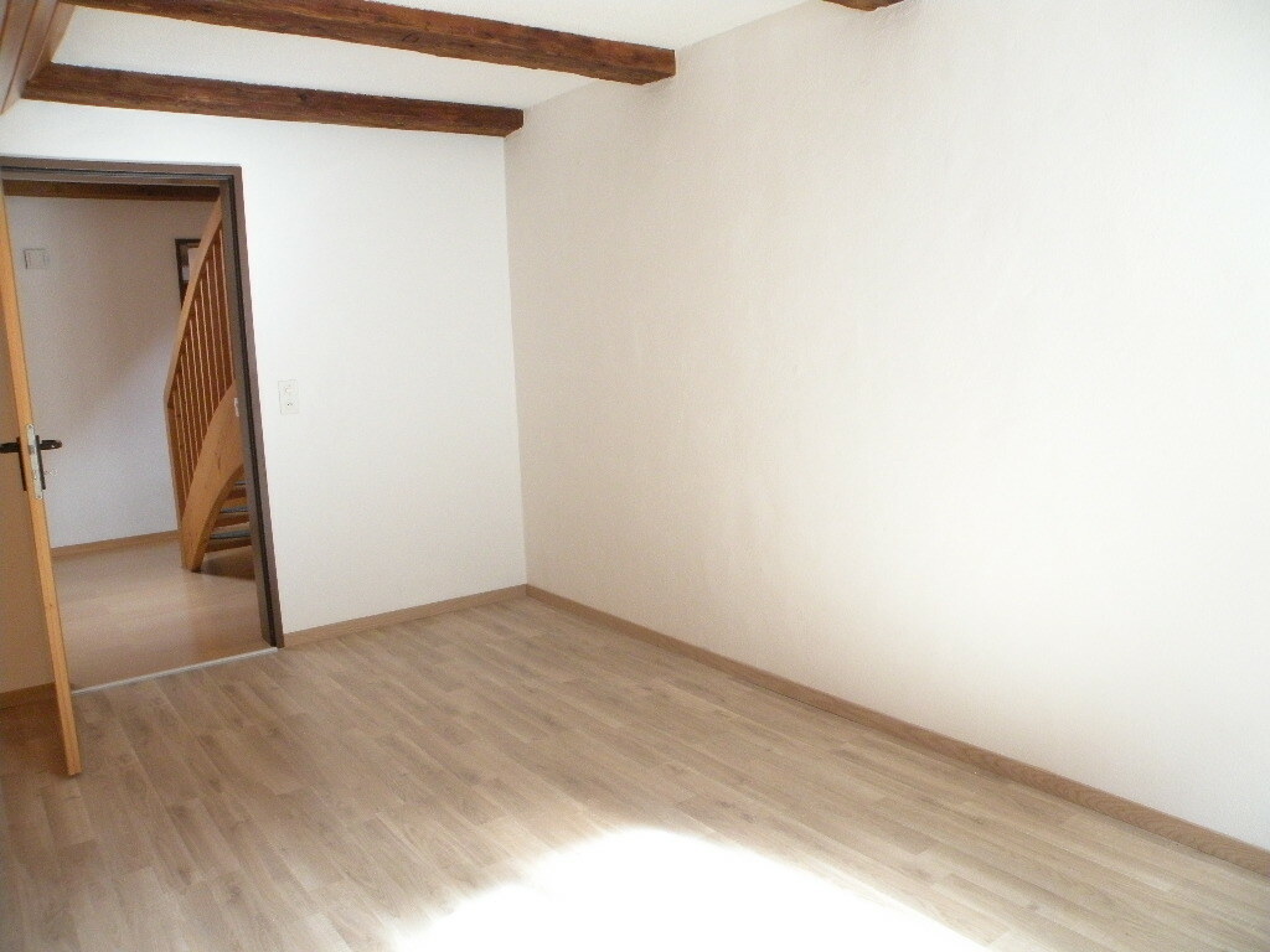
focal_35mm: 27
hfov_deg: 65.3
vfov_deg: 51.4
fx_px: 991
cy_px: 476
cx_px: 635
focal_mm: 4.7
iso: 400
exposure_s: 1/30.3
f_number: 2.8
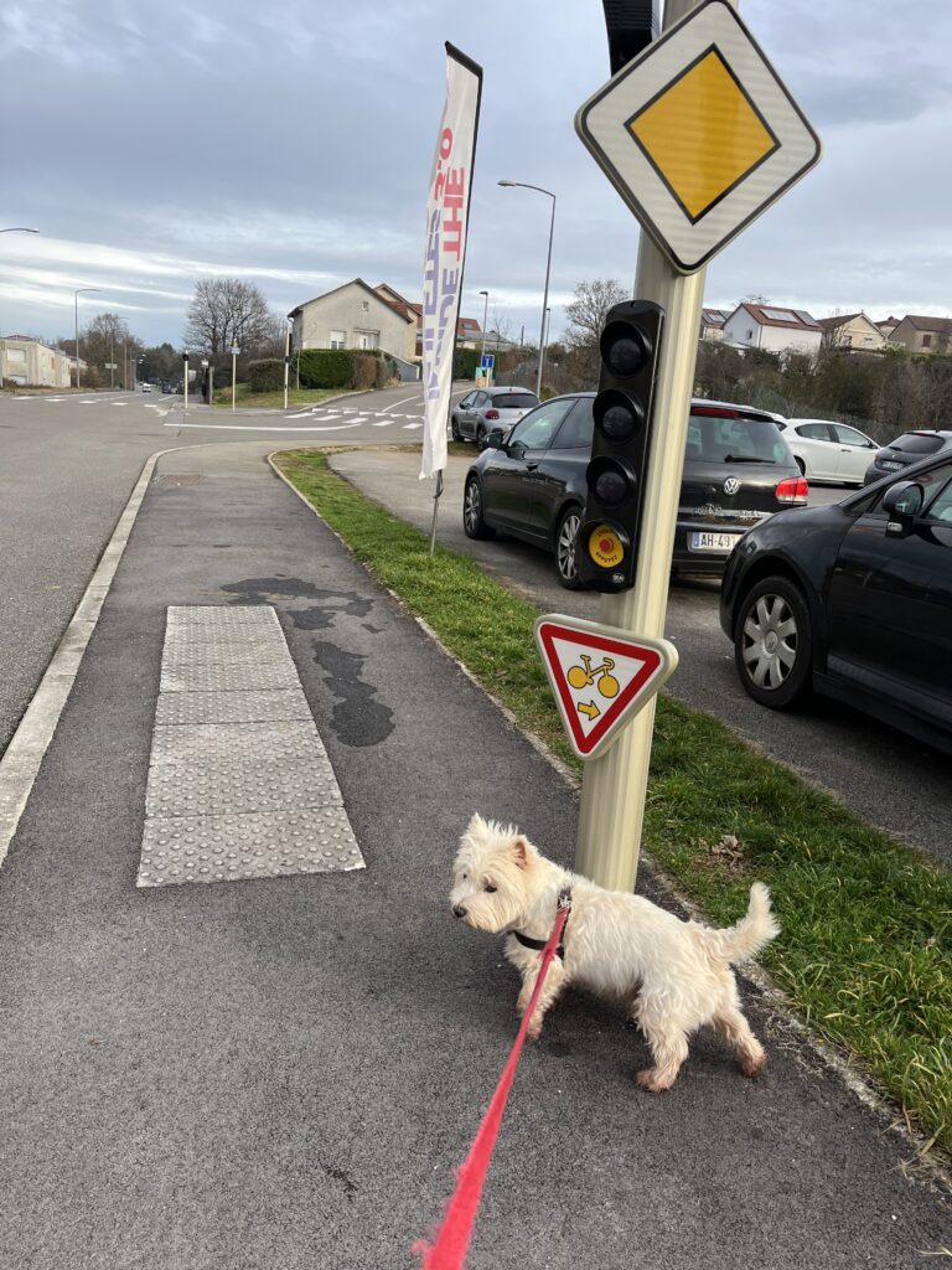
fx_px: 953
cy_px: 635
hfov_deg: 53.1
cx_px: 476
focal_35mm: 26
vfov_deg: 67.3
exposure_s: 1/676
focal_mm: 5.1
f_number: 1.6
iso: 50
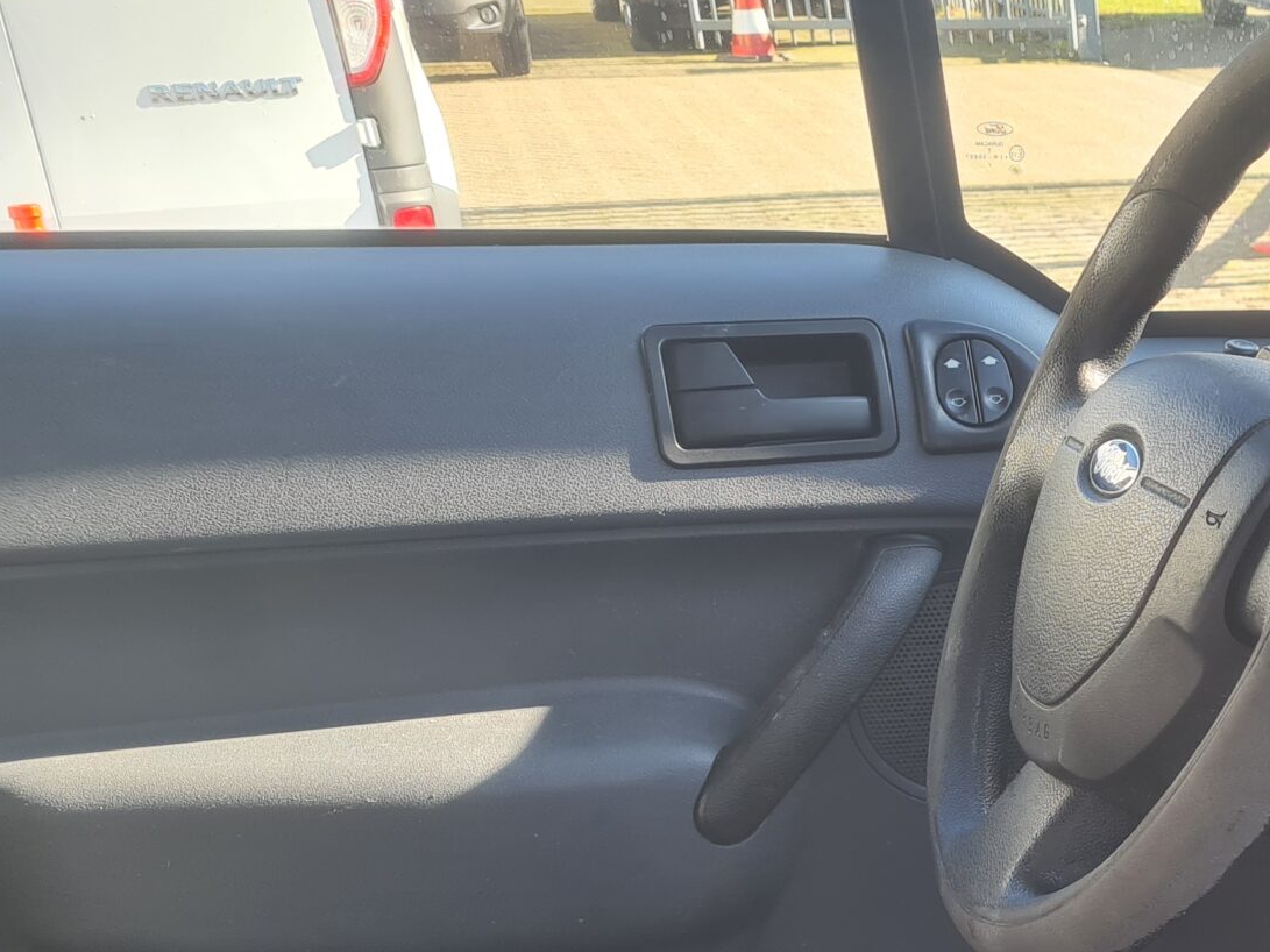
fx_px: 2238
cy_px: 1028
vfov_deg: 22.7
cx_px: 1399
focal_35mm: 61
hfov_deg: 28.7
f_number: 1.8
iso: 50
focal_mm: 5.4
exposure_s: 1/138
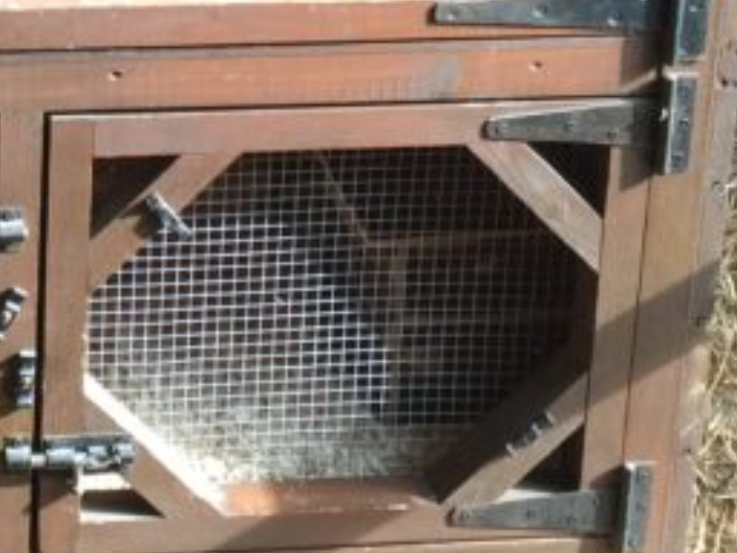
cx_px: -72
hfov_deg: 16.5
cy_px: -219
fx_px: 2470
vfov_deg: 12.3
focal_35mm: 116
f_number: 2.2
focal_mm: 4.15
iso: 40
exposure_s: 1/50
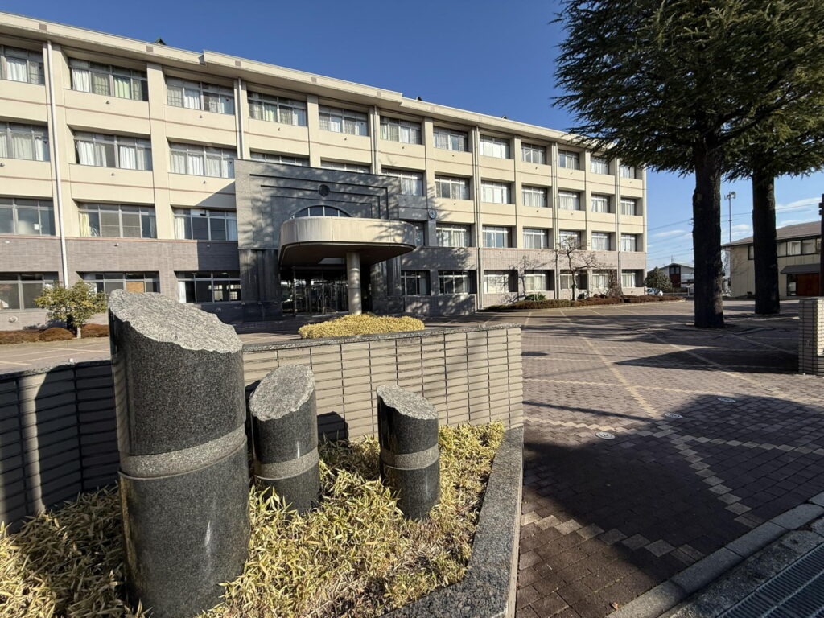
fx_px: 333
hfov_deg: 102.1
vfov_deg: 85.7
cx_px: 412
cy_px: 309
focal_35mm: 14
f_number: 2.2
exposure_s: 1/1901
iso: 50
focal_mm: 2.22
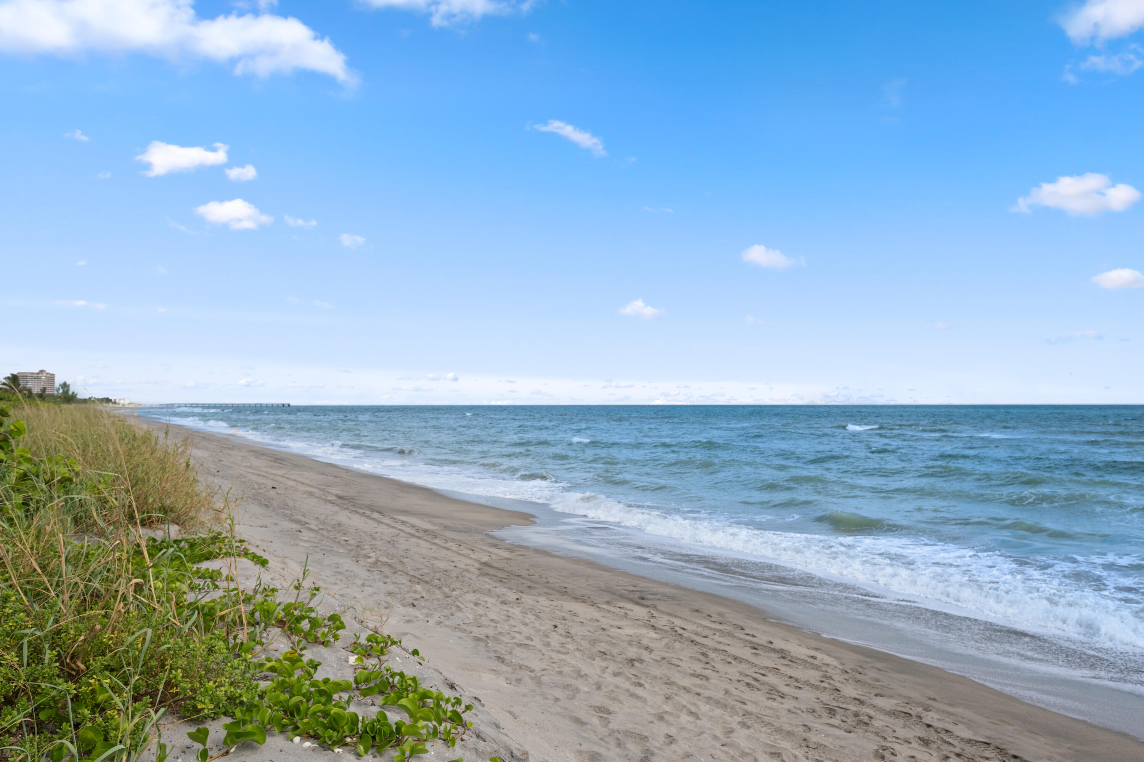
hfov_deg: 69.4
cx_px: 572
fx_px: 826
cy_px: 381
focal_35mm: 26
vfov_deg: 49.6
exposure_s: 1/2000
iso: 1000
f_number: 7.1
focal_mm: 26
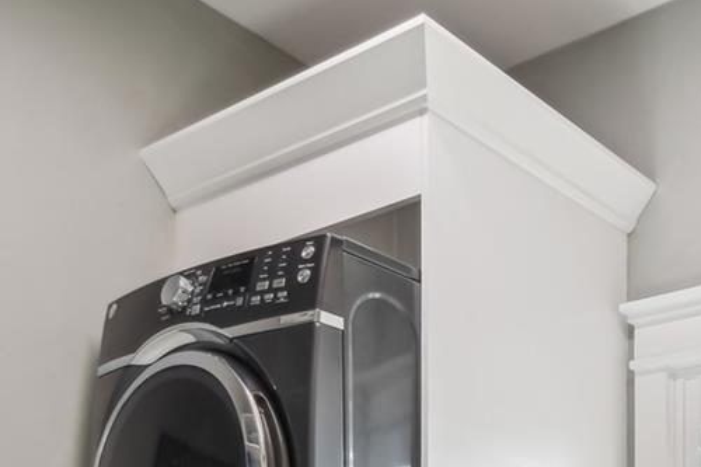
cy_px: 700
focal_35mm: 48
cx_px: 684
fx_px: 934
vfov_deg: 22.8
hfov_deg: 37.2
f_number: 7.1
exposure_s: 1/25
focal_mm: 10
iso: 100
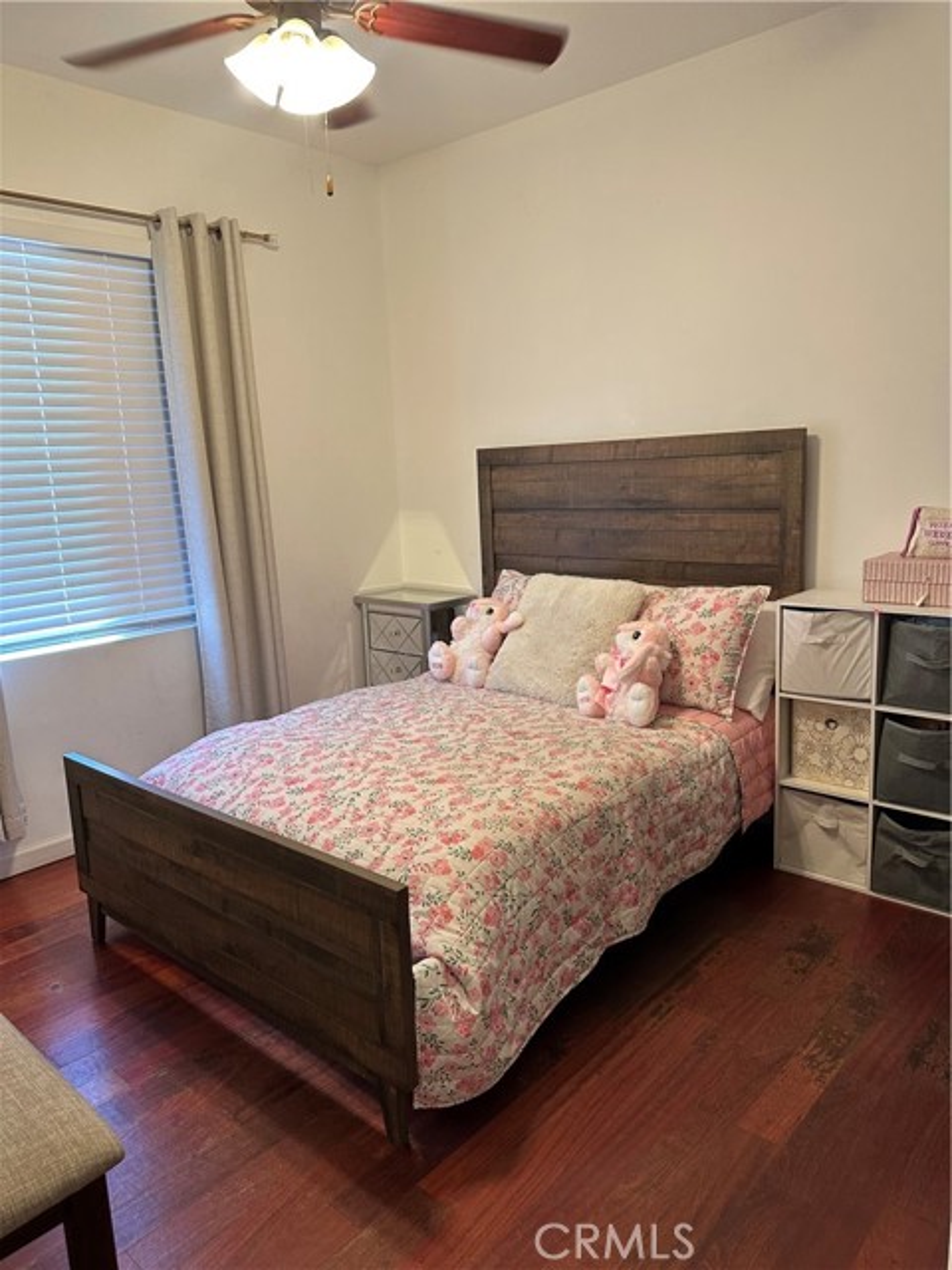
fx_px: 880
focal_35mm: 24
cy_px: 635
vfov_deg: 71.6
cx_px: 476
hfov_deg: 56.8
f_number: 1.78
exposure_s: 1/120
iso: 200
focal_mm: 6.86
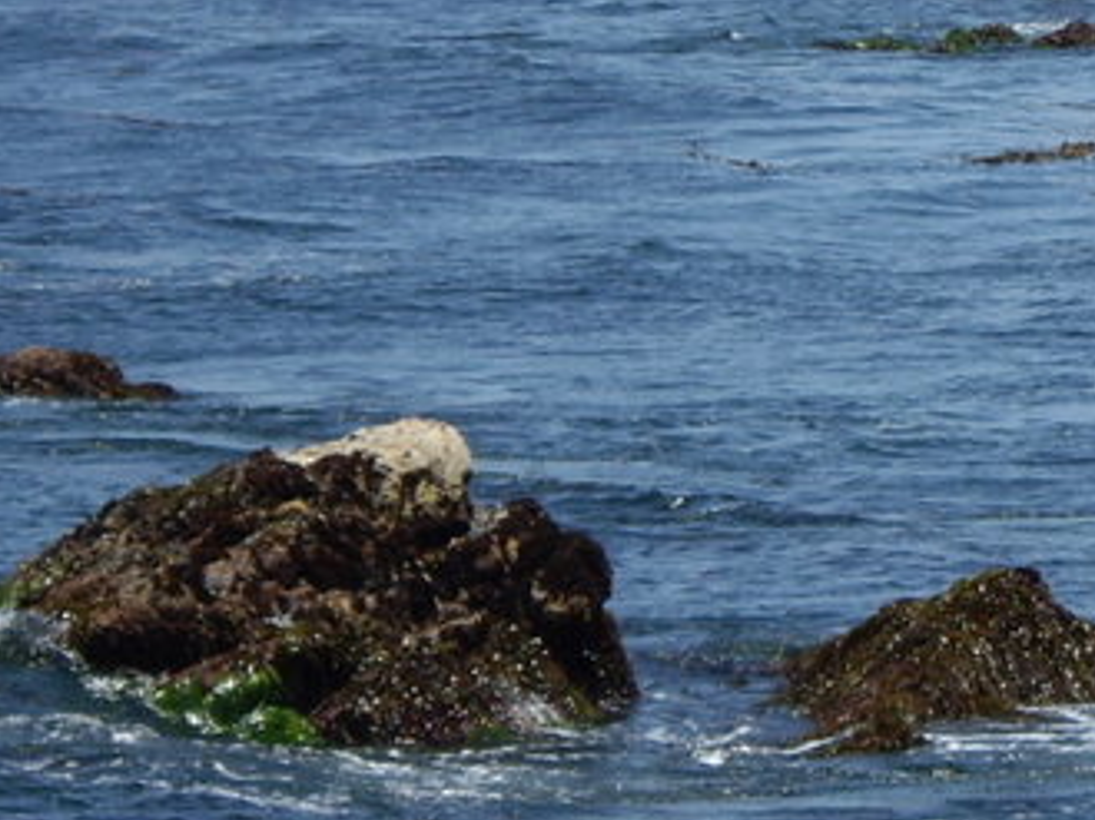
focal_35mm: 354
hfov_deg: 5.6
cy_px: -110
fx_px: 11190
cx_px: 1370
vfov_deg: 4.2
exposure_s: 1/250
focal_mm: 18.6
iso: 50
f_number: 5.2
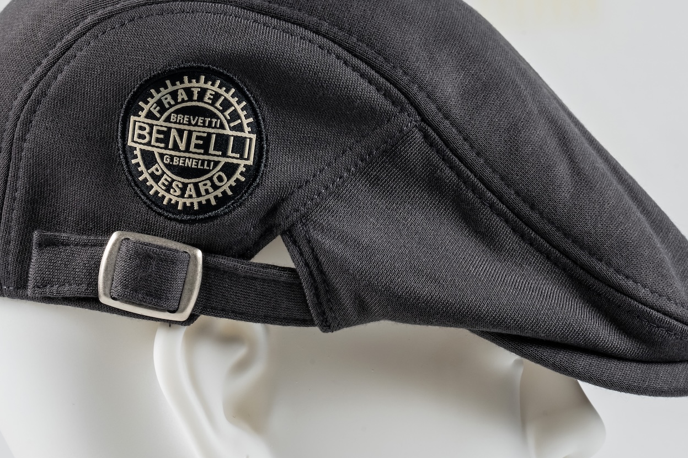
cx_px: 273
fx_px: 2197
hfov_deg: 17.8
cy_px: 197
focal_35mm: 115
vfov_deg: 11.9
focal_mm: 70
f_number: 18
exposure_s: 1/125
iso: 400
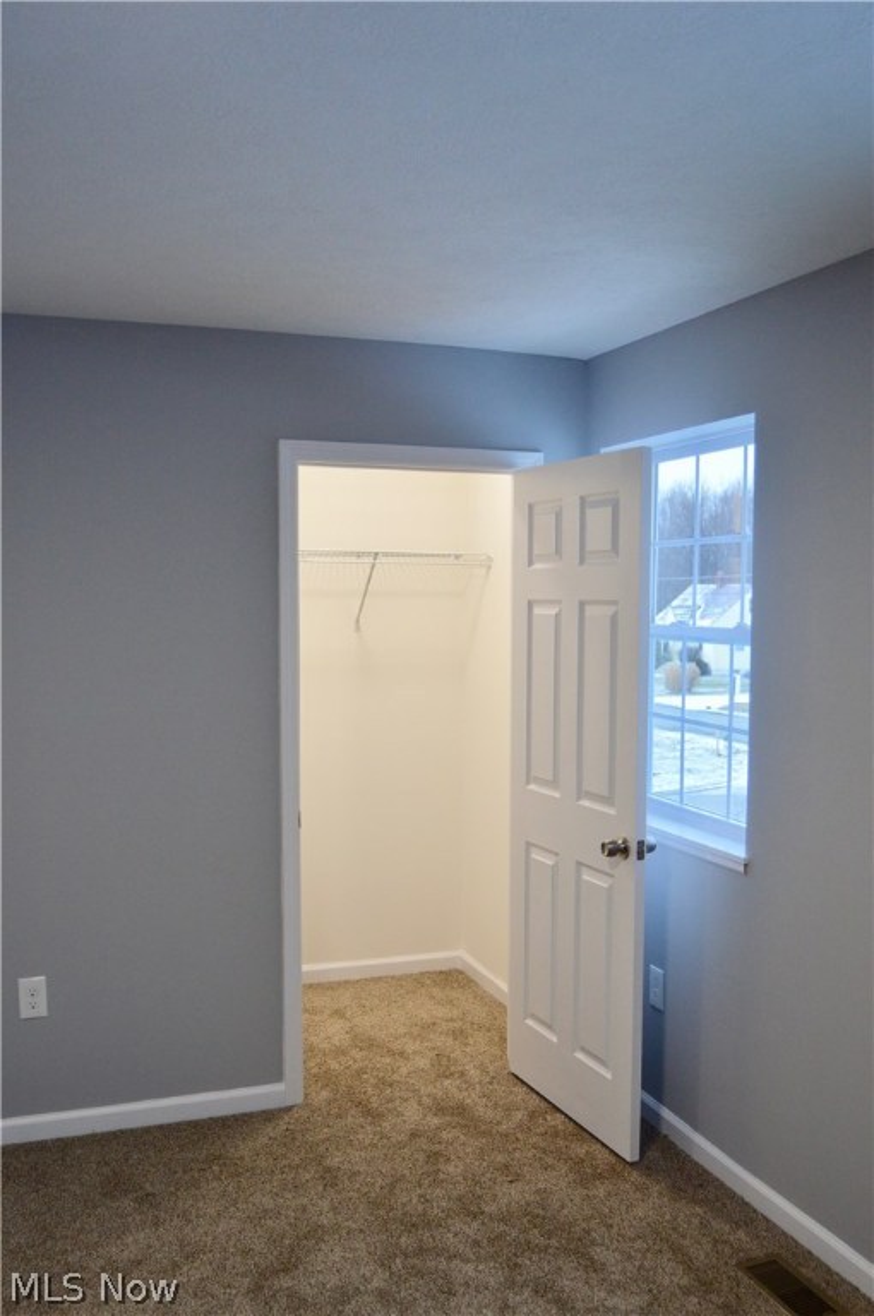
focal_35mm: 33
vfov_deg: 57.3
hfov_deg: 39.9
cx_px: 437
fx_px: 1205
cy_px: 658
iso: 640
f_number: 3.5
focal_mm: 22
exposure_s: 1/60
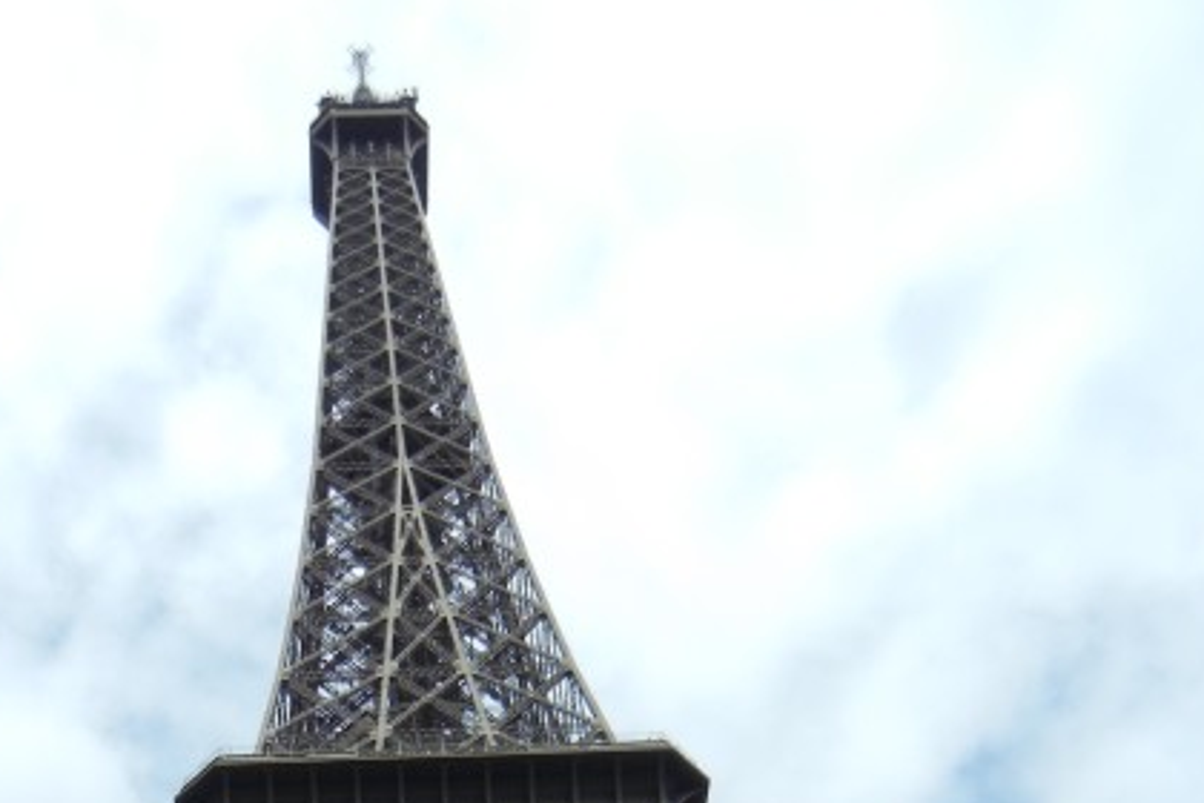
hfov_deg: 34.8
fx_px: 1906
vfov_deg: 21.3
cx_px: 416
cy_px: 1073
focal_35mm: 57
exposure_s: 1/382
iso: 160
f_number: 7
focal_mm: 5.4
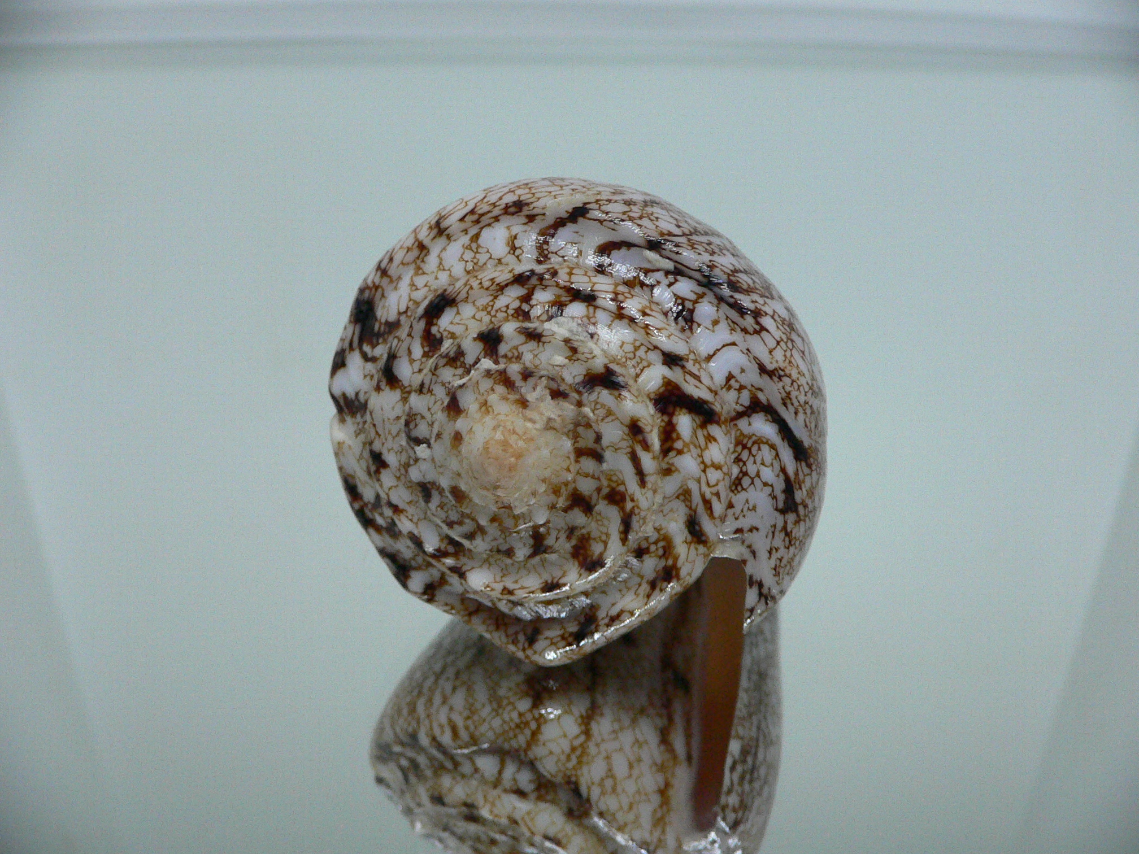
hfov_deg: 52.6
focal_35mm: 35
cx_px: 570
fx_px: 1152
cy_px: 427
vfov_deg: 40.7
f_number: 2.8
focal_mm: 4.6
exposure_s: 1/50
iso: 200
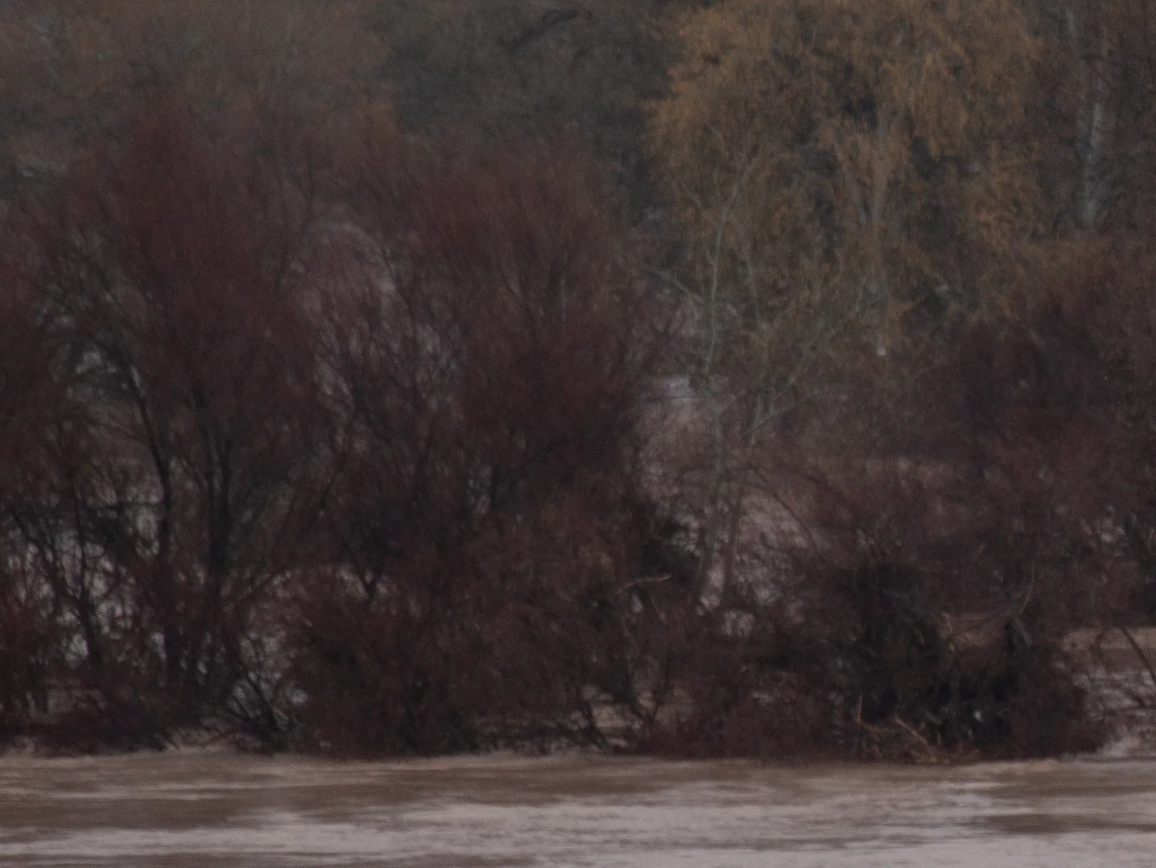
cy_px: 609
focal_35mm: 700
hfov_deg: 2.8
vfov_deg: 2.1
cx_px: 1274
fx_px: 23382
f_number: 5.6
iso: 200
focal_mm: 150
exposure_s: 1/30
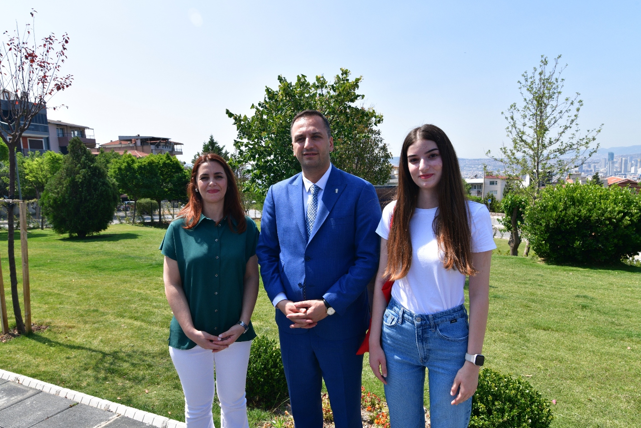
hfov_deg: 81.2
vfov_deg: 59.5
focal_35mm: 21
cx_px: 310
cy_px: 213
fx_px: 374
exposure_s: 1/500
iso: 400
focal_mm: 20
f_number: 11
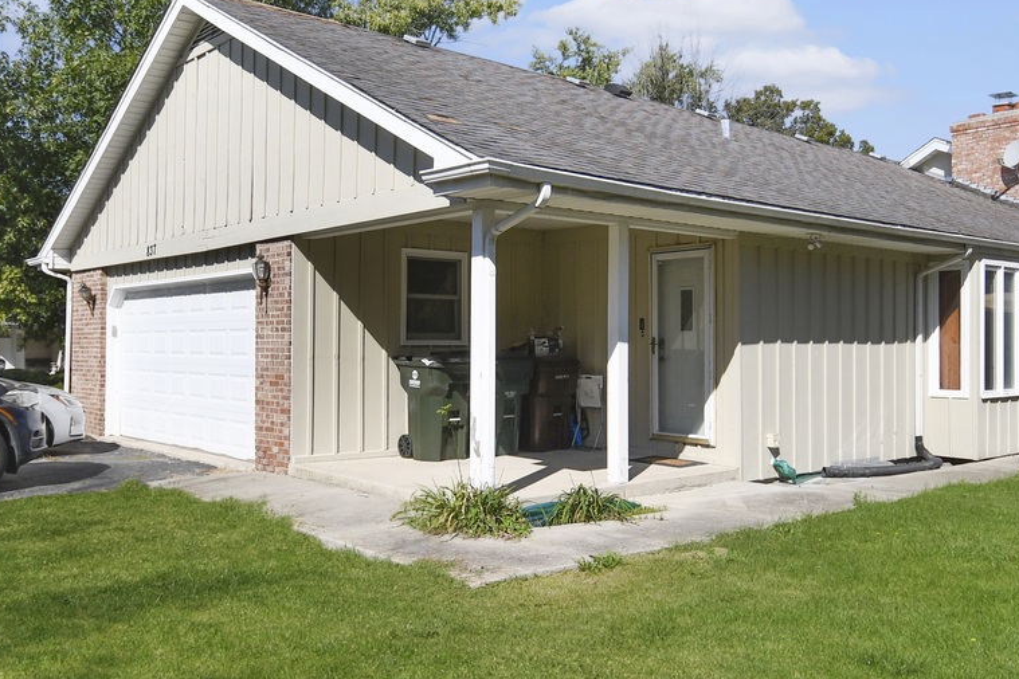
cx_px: 533
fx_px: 906
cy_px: 299
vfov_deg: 41.0
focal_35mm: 32
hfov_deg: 58.7
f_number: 3.5
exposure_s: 1/8000
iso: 200
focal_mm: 10
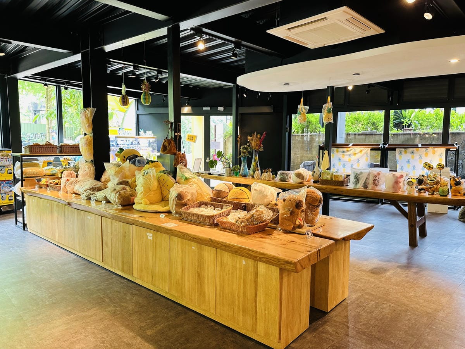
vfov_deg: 56.8
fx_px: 322
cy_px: 174
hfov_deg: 71.6
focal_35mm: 24
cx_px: 232
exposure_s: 1/60
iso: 125
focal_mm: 6.86
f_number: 1.78
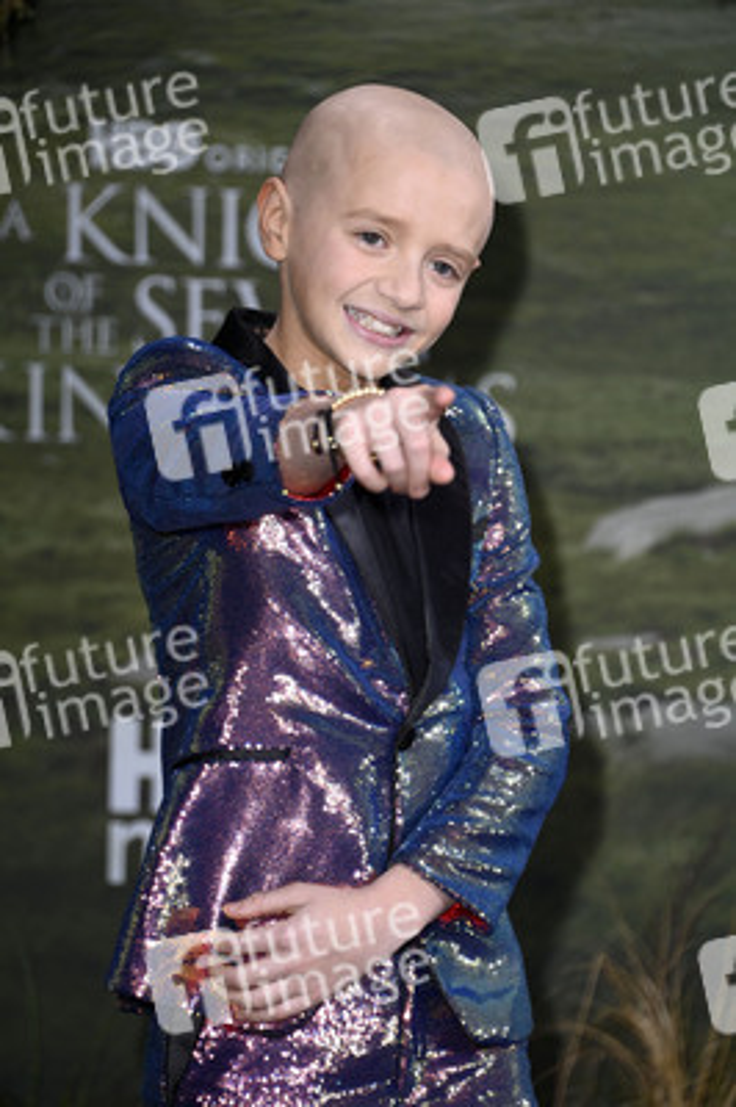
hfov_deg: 8.1
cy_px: 554
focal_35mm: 170
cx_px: 368
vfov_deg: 12.1
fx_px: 5222
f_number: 5.6
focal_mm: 170
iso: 640
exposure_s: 1/250
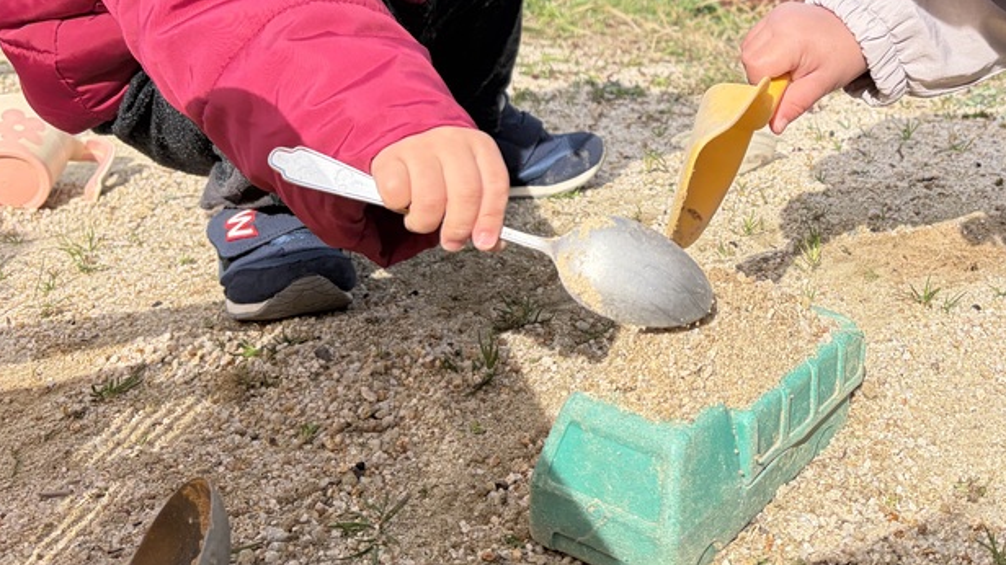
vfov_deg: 25.4
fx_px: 1227
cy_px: 90
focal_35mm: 46
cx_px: 741
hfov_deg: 43.3
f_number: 1.6
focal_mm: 5.96
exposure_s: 1/2639
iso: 50
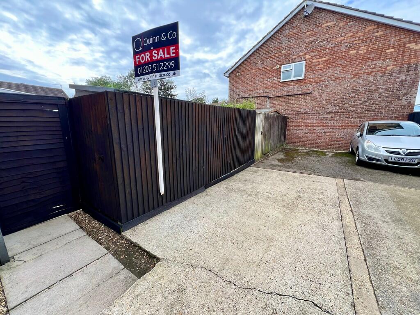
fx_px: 158
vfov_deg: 89.9
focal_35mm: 13
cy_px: 158
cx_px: 210
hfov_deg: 106.2
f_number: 1.8
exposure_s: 1/331
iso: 32
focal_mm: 1.57
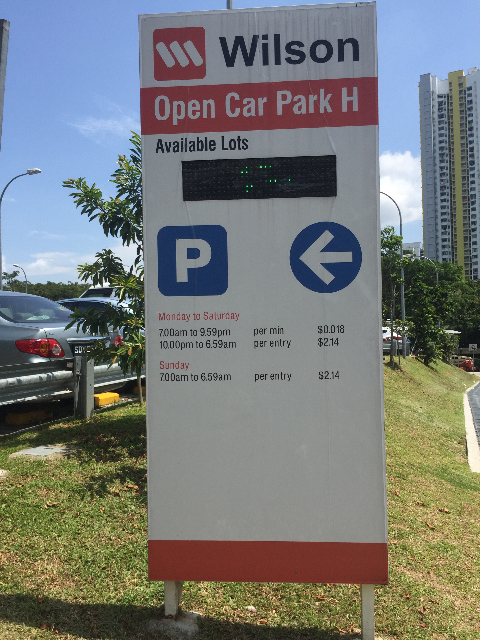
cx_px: 240
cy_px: 320
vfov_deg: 61.7
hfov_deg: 48.2
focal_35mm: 29
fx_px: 536
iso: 32
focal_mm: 4.15
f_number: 2.2
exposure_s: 1/2326
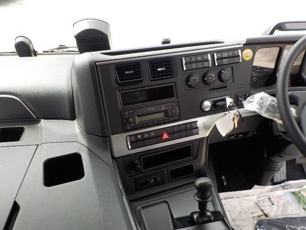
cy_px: 115
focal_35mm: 30
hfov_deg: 60.0
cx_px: 153
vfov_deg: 46.8
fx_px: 265
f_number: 3.3
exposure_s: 1/125
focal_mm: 4.1
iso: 125
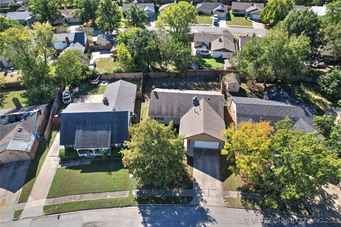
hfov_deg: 78.6
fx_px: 208
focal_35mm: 22
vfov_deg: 57.2
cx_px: 170
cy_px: 114
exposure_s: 1/640
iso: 100
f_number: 2.8
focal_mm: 8.4
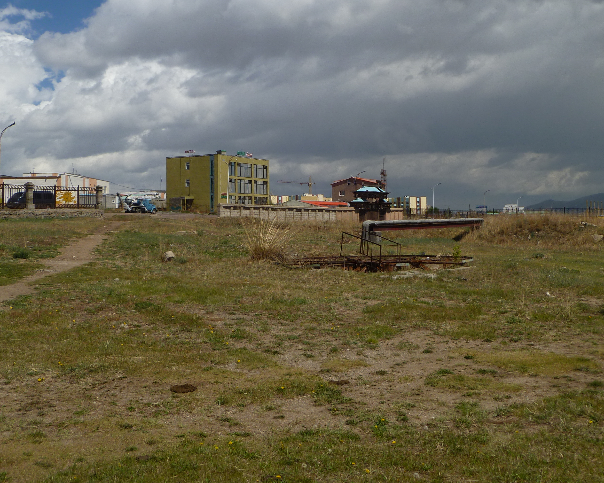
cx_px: 322
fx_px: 715
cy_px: 184
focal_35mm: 40
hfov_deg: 45.8
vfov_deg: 37.1
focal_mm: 5
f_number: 10
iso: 80
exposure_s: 1/250
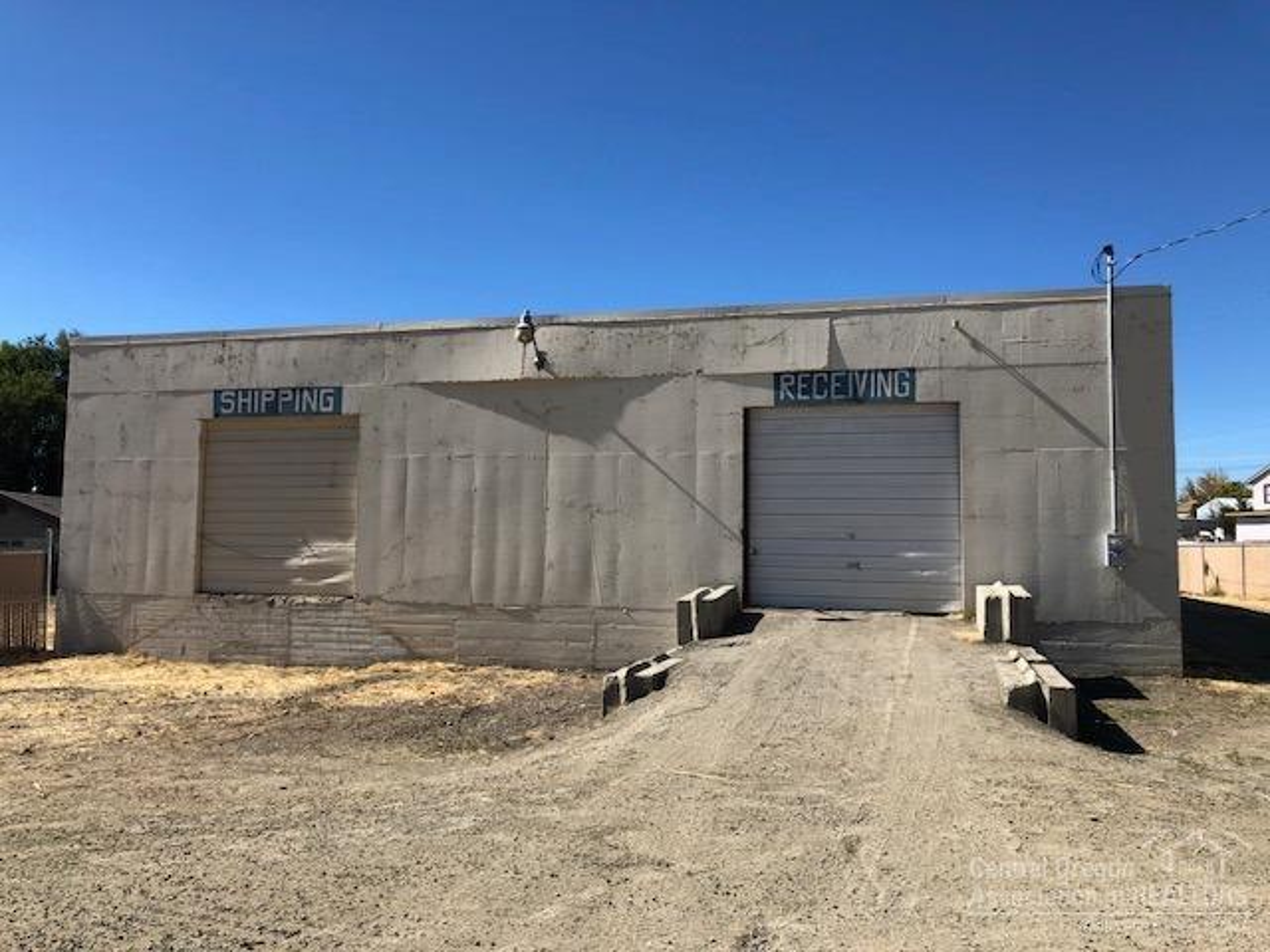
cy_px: 476
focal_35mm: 28
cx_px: 635
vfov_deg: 49.7
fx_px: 1027
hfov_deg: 63.4
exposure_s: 1/1919
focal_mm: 4
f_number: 1.8
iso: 20
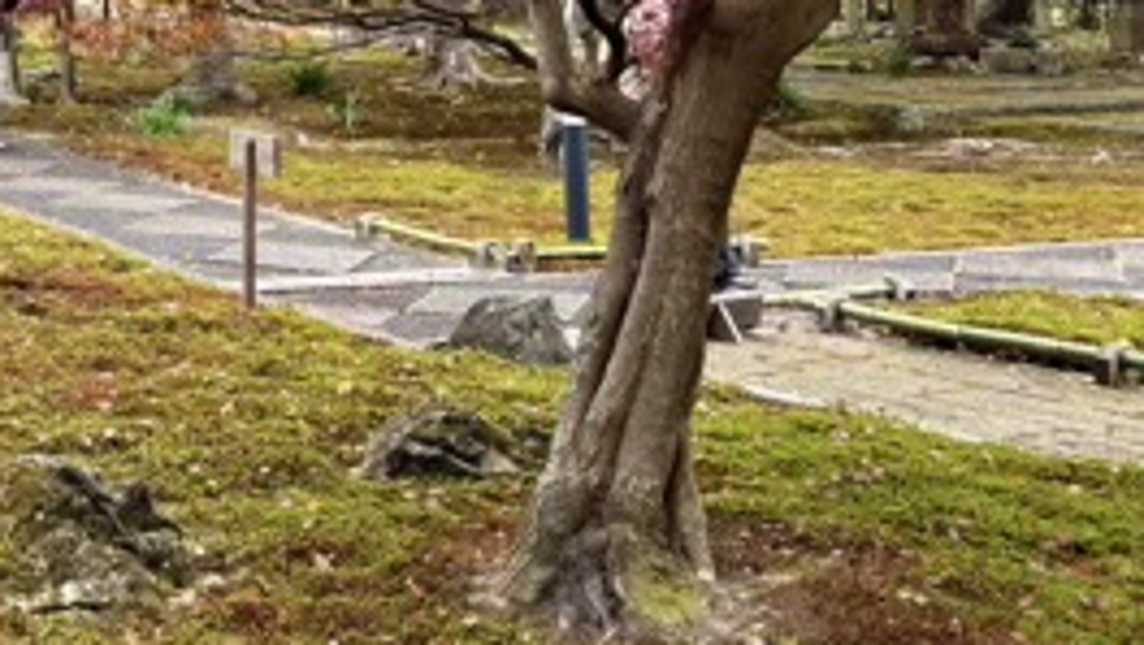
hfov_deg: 25.3
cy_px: -145
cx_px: -234
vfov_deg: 15.5
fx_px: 2277
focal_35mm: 75
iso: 50
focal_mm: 5.96
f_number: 1.6
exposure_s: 1/121
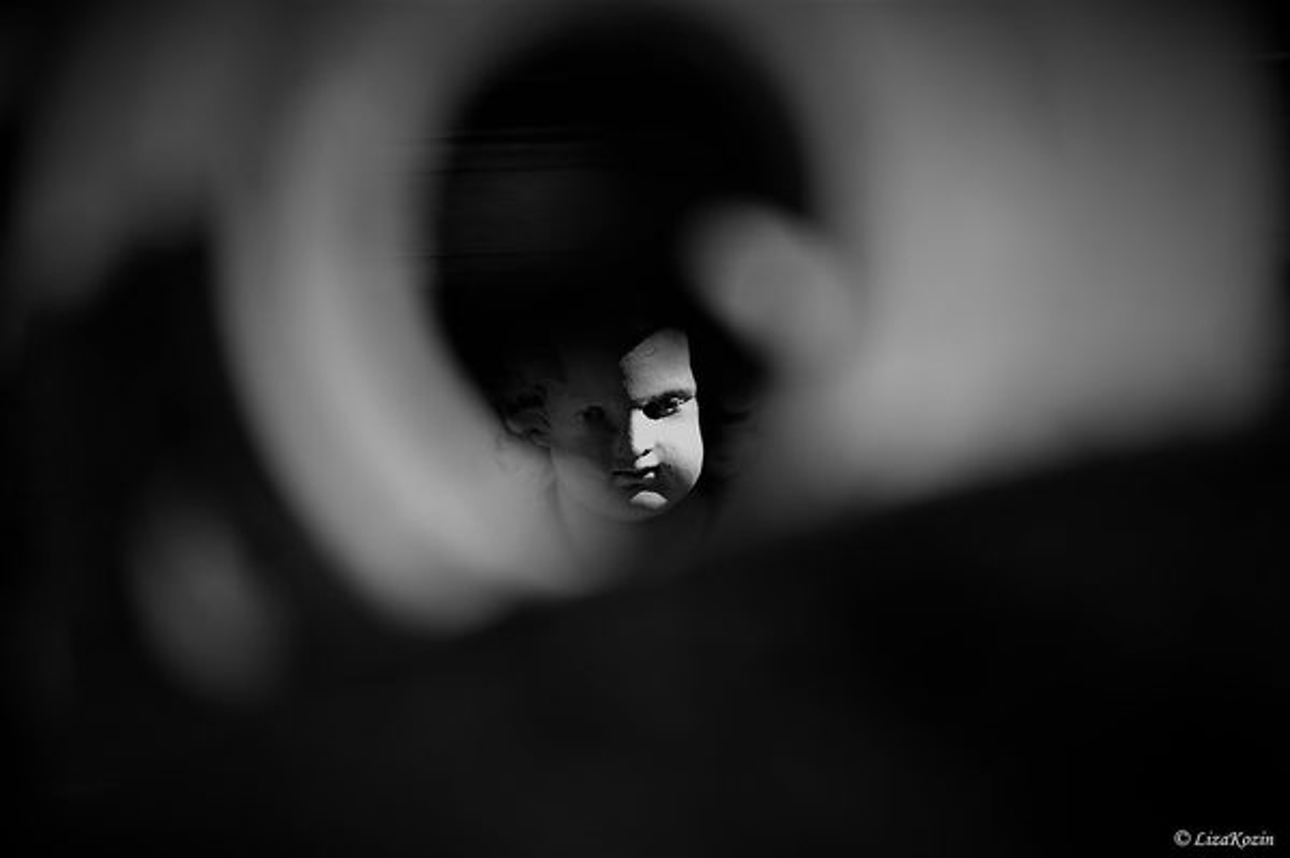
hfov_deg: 4.6
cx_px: 645
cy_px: 429
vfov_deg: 3.0
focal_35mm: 450
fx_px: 16111
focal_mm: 300
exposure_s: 1/500
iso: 160
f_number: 5.6
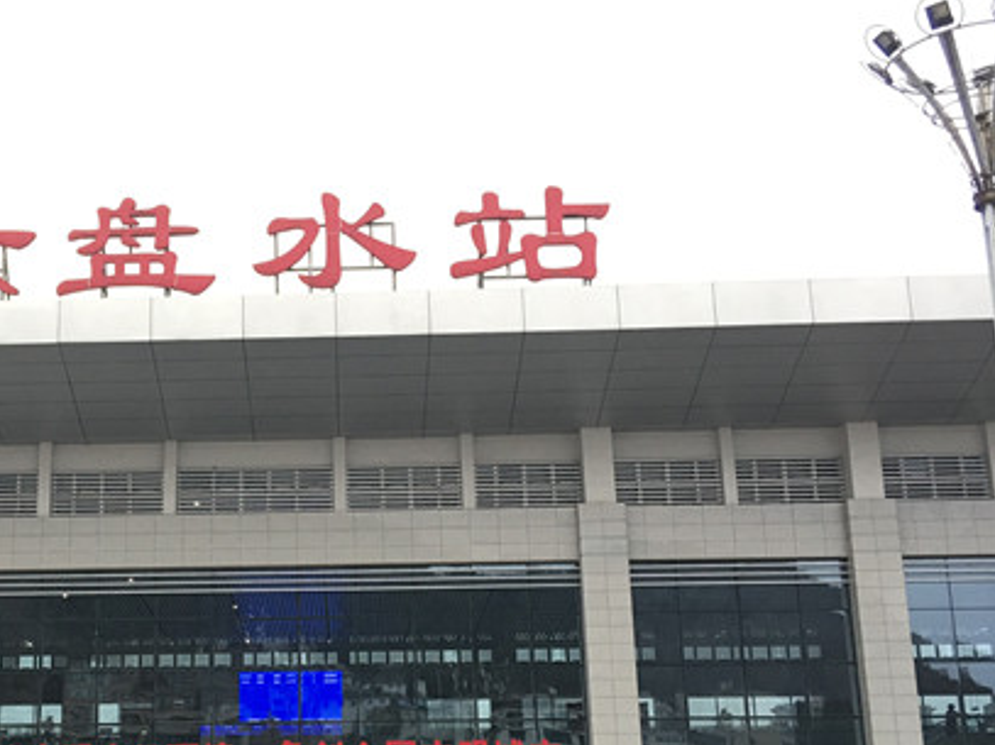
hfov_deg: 33.1
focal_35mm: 57
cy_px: 469
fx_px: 1638
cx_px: 252
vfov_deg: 25.6
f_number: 2.2
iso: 32
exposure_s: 1/33
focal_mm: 4.15
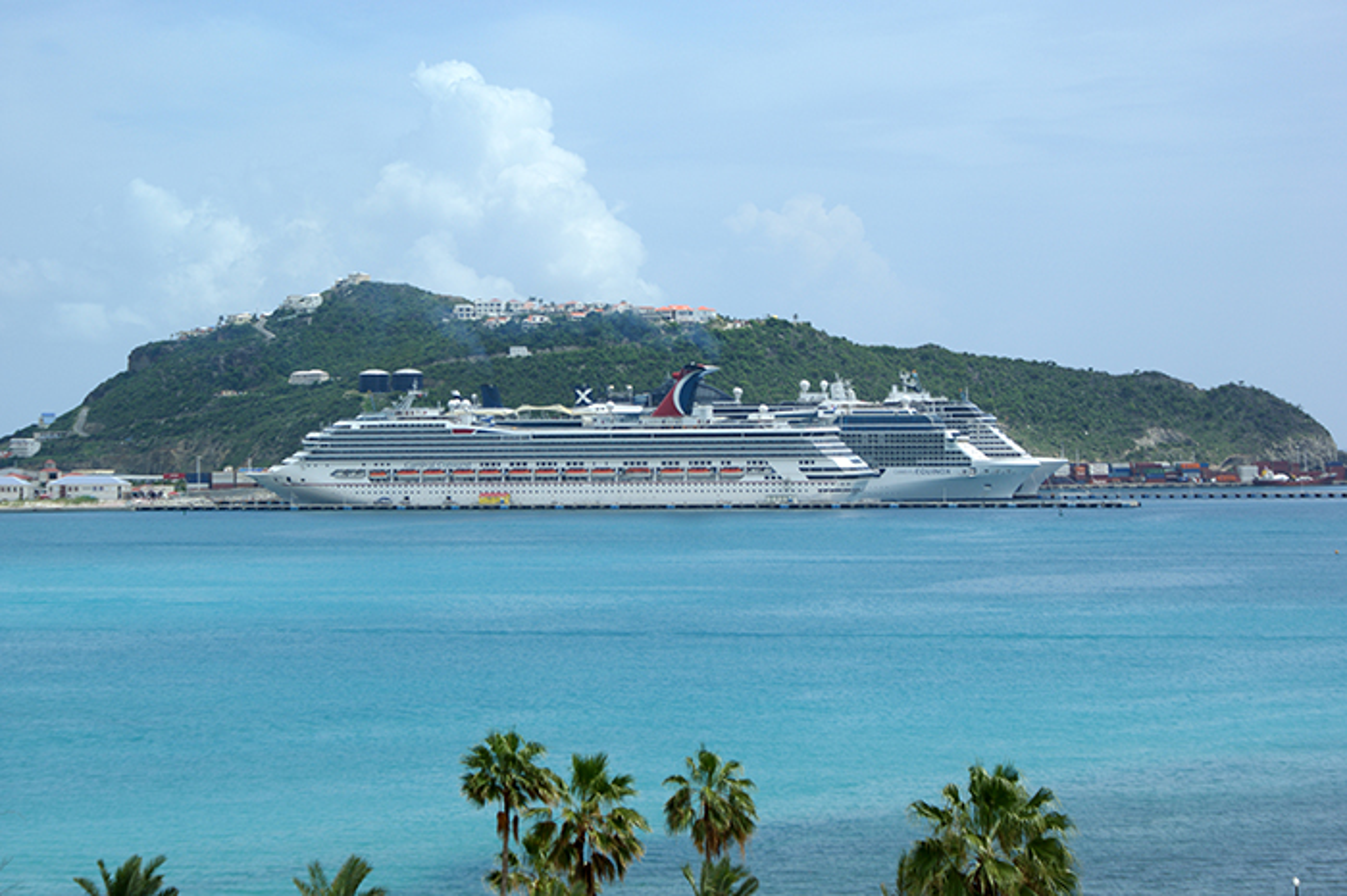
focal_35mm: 90
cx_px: 674
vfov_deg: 15.2
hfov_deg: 22.6
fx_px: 3366
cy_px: 448
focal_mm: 60
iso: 100
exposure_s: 1/800
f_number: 7.1
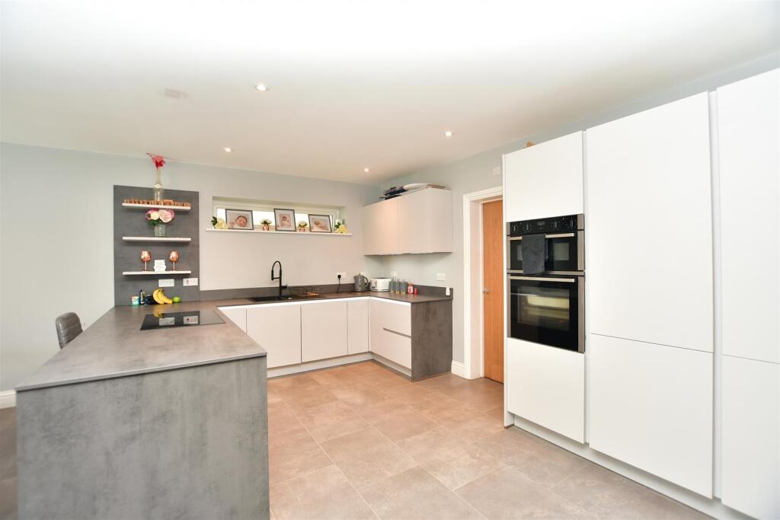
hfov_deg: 100.4
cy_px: 260
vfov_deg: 77.3
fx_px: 325
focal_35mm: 15
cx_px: 390
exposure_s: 1/13
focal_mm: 10
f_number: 4.5
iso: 160
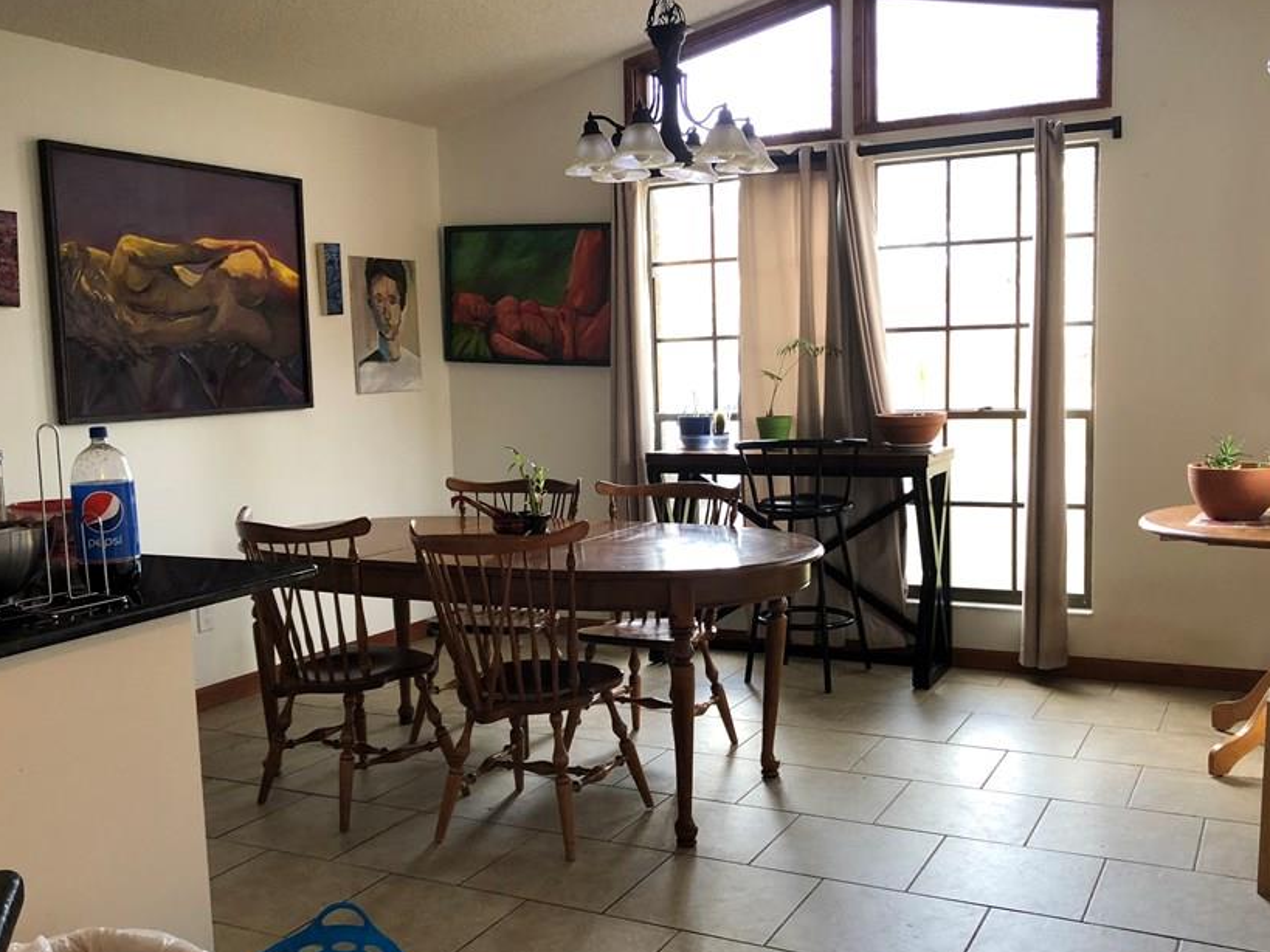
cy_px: 529
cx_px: 637
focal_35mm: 35
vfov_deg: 40.6
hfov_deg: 52.6
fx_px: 1284
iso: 40
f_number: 1.8
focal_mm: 3.99
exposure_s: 1/20
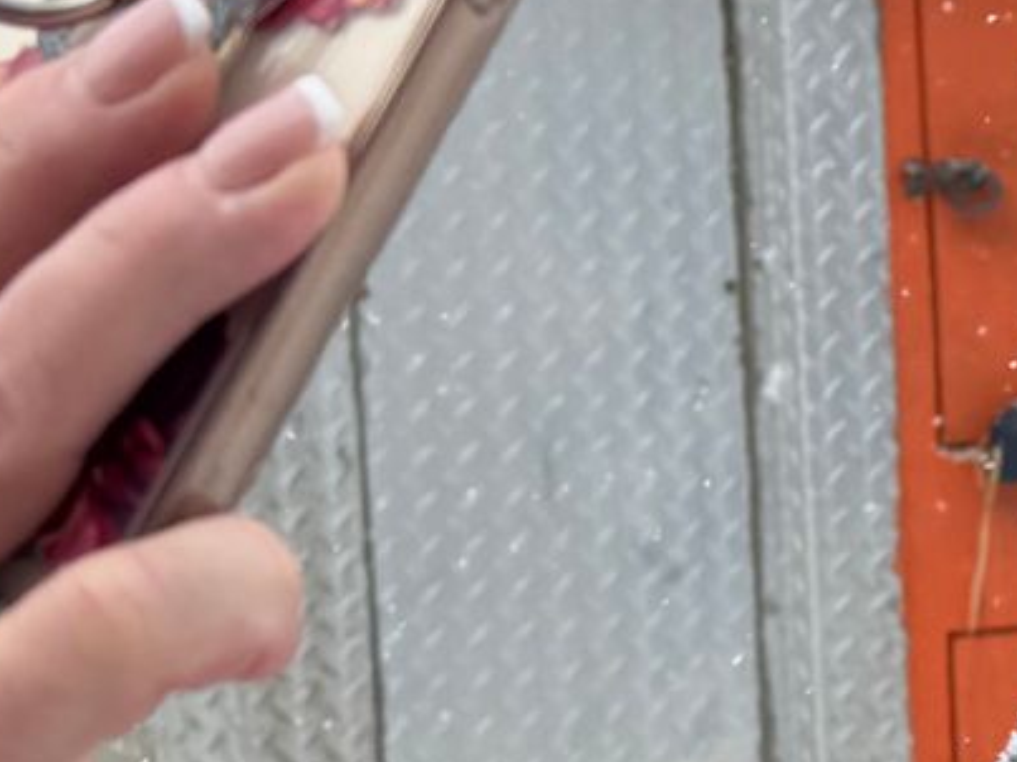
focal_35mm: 122
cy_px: 654
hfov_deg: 15.2
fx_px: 3583
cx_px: 1416
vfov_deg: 12.1
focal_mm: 6.76
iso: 64
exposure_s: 1/265
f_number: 1.78
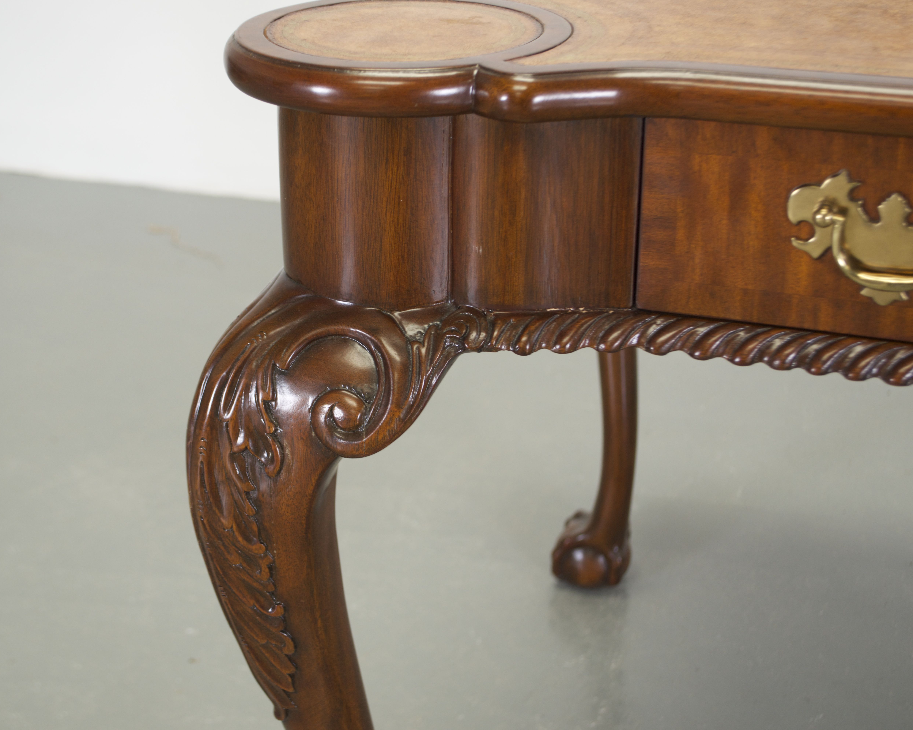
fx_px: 1648
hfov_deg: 30.9
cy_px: 365
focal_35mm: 61
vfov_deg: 25.0
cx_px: 363
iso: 200
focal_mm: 36
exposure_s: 1/13
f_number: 5
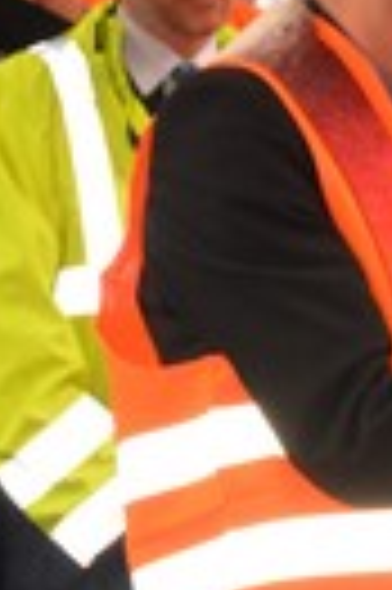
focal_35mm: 331
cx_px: 748
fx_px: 5420
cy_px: 667
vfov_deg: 6.2
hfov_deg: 4.1
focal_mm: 48
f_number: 4.8
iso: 1400
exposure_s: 1/60
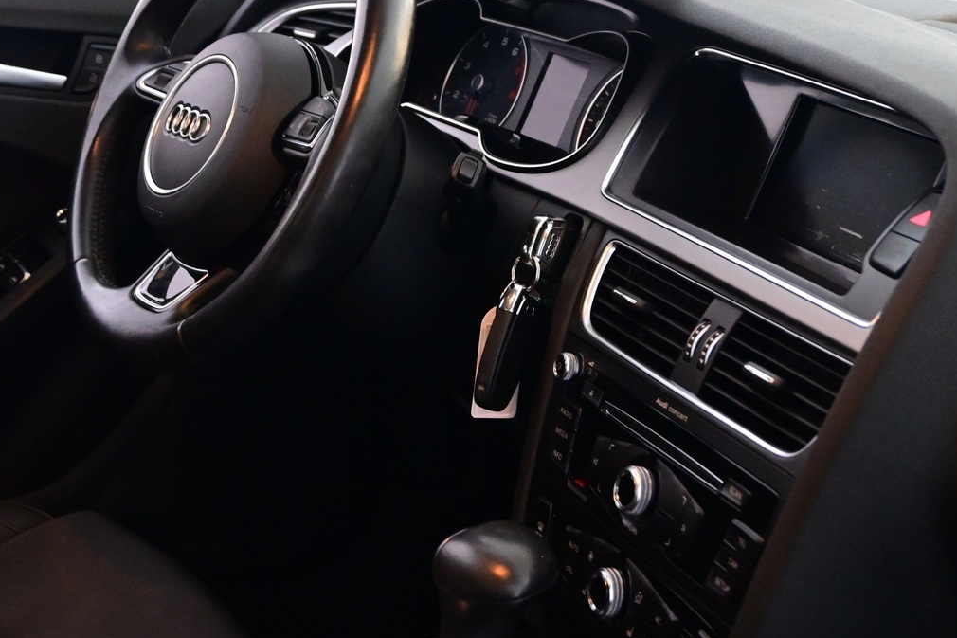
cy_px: 251
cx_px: 313
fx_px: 1855
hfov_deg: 28.7
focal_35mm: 70
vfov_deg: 19.5
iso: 4500
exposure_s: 1/50
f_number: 4.8
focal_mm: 29
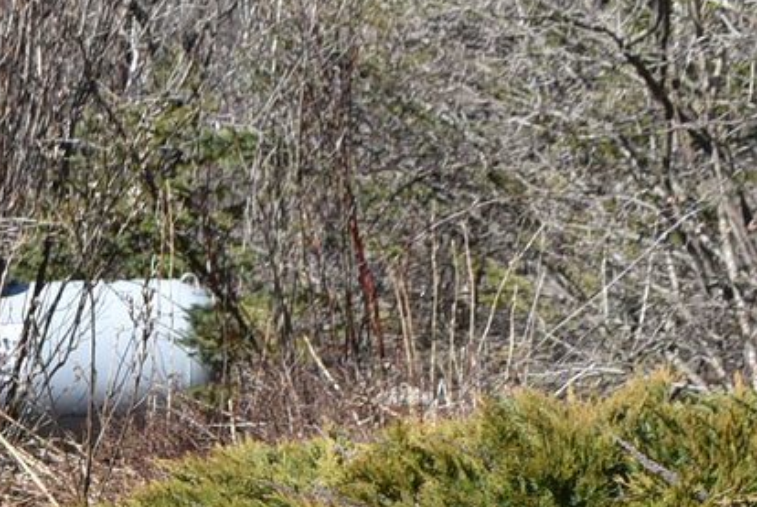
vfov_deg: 10.6
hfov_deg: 15.7
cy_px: 881
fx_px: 2589
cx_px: -261
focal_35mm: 123
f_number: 8
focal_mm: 20
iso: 110
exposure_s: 1/250
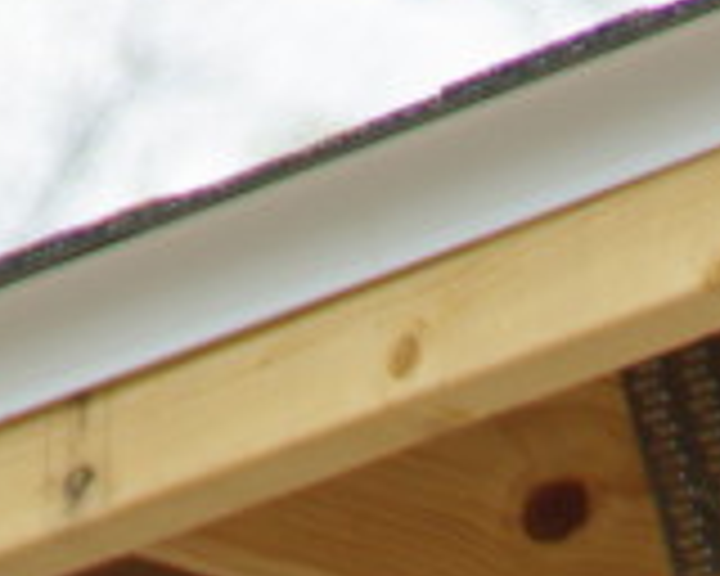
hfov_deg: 1.7
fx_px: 23675
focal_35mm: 1111
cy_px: 1624
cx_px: 378
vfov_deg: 1.4
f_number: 5.6
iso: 200
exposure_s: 1/180
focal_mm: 115
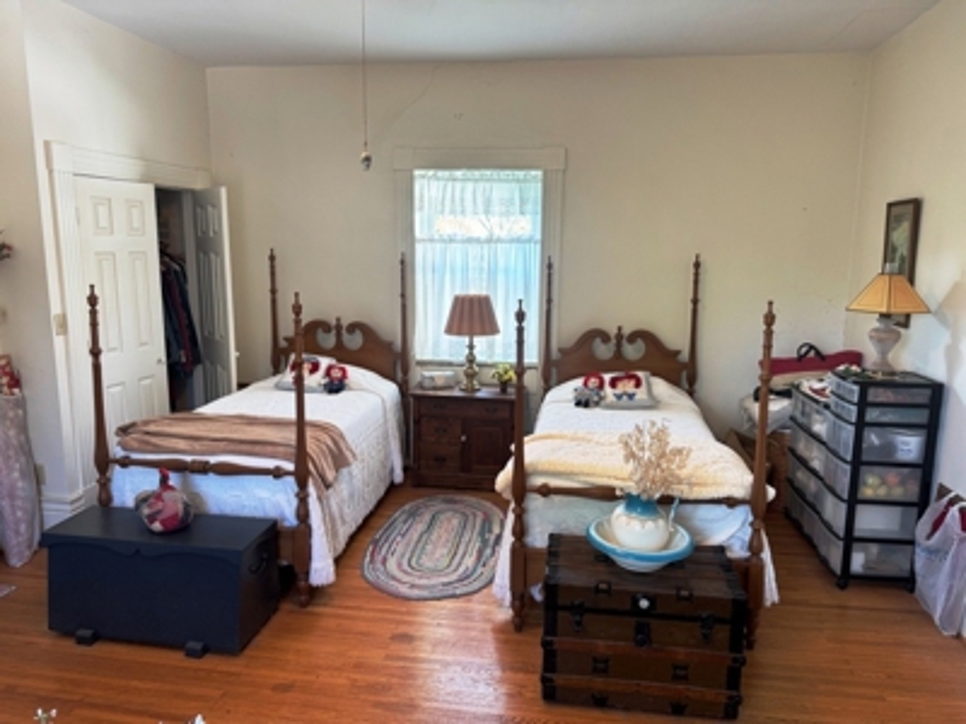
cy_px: 362
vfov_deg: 56.8
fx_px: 670
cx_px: 483
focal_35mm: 24
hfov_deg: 71.6
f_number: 1.78
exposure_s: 1/60
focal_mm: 6.76
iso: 125
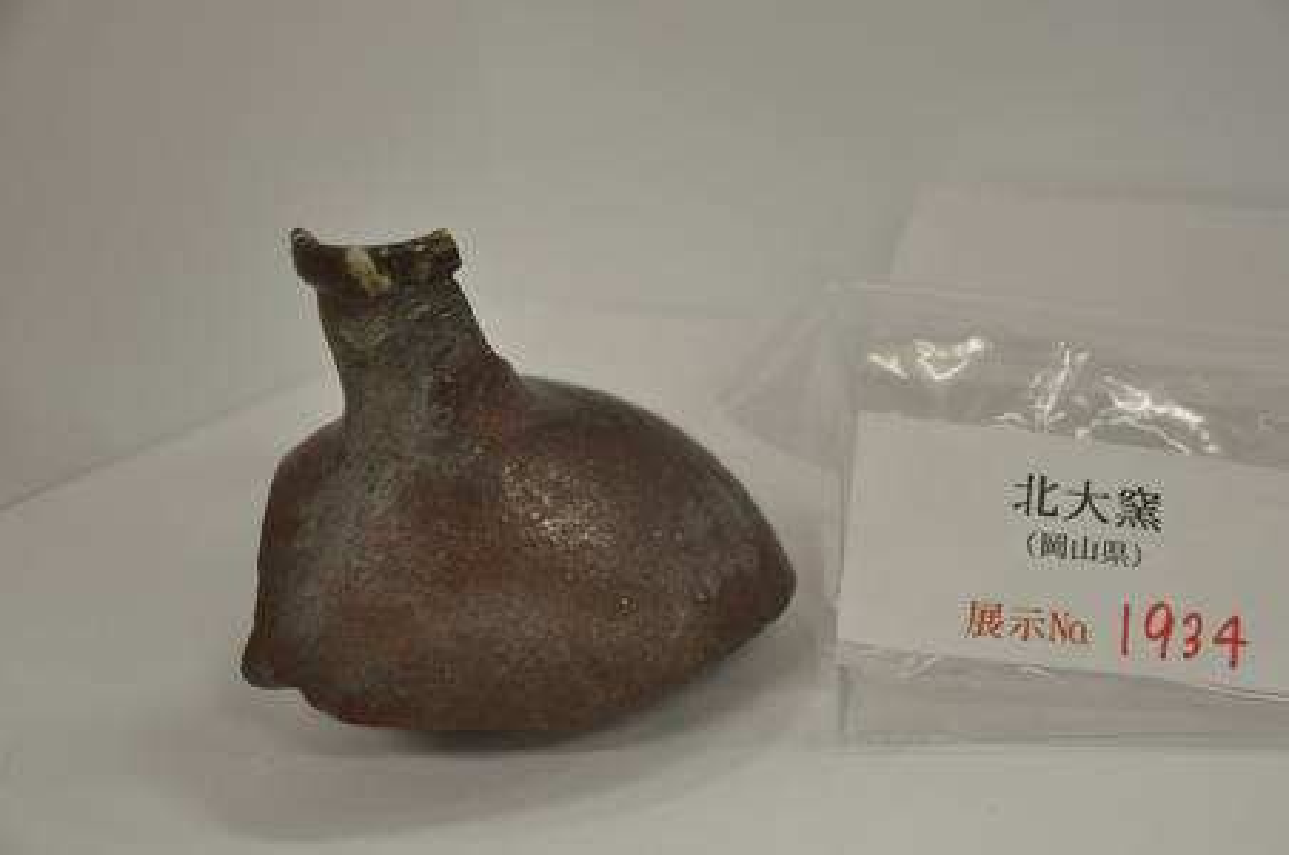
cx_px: 644
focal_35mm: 87
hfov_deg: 23.4
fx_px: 3111
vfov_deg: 15.7
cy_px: 428
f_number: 5
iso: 800
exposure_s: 1/125
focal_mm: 58
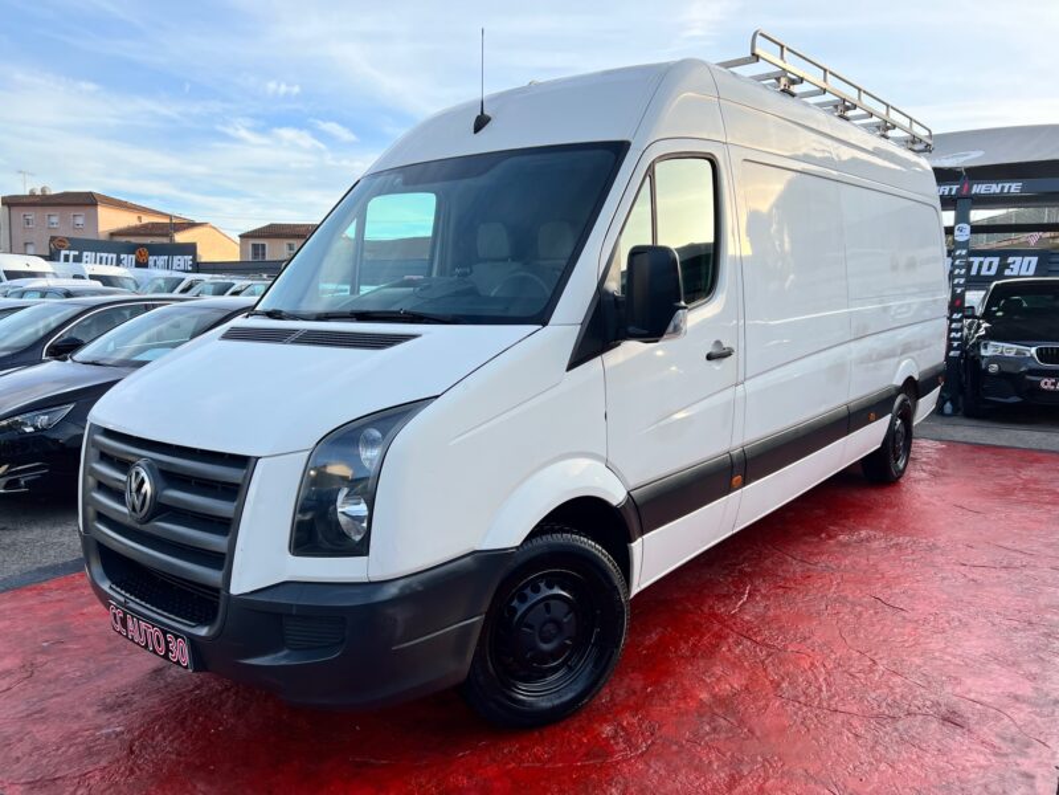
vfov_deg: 53.1
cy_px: 398
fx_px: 795
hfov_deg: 67.3
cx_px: 530
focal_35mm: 26
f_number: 1.5
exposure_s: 1/1468
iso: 50
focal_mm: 5.7
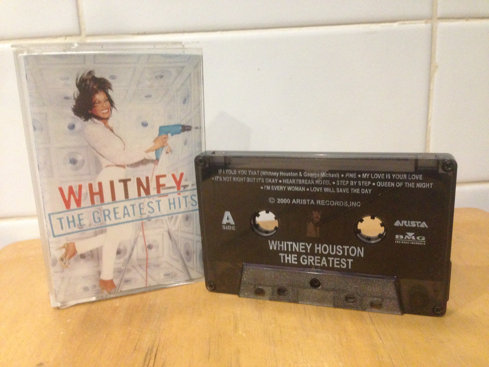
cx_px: 244
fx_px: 466
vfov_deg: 42.9
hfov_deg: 55.4
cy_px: 184
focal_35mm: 33
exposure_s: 1/15
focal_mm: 4.12
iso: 400
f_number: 2.4
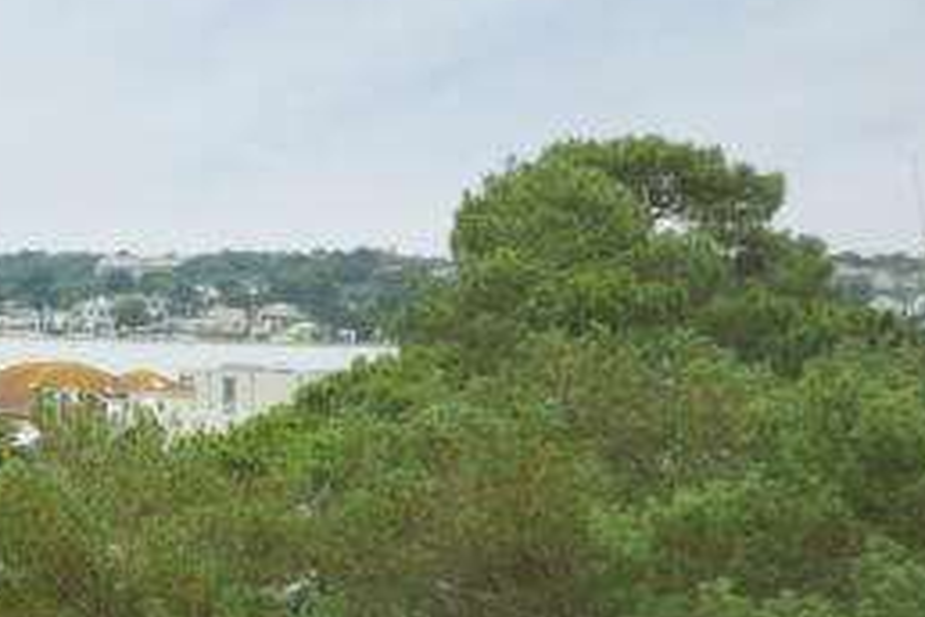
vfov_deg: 9.9
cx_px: -631
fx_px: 3571
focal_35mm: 139
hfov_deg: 13.5
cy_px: 307
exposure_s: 1/60
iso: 400
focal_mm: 35
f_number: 11
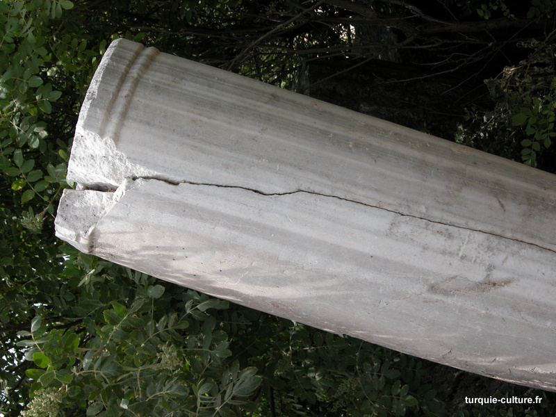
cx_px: 278
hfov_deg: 27.8
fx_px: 1124
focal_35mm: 70
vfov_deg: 21.0
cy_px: 208
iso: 100
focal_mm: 17.8
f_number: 5.2
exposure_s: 1/295
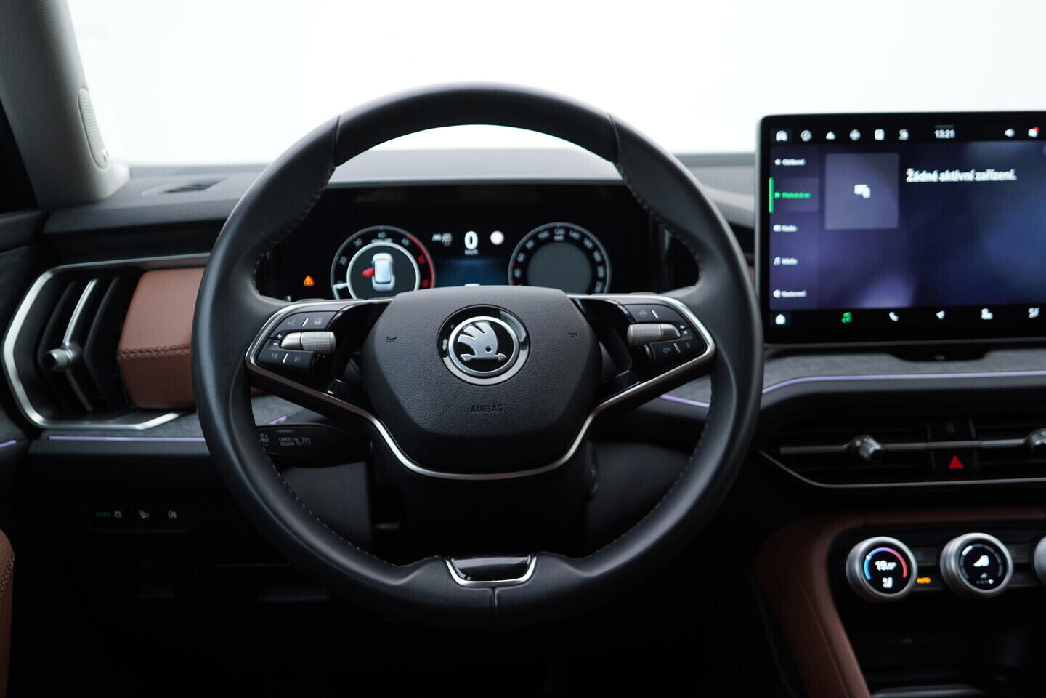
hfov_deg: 53.1
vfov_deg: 36.9
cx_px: 523
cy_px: 349
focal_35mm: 36
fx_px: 1046
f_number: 2.8
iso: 160
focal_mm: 24
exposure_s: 1/40
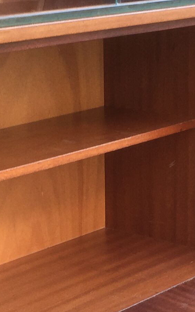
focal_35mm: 111
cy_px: 259
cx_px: 61
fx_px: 944
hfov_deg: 11.8
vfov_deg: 18.6
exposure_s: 1/50
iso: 40
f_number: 2.2
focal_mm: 4.15
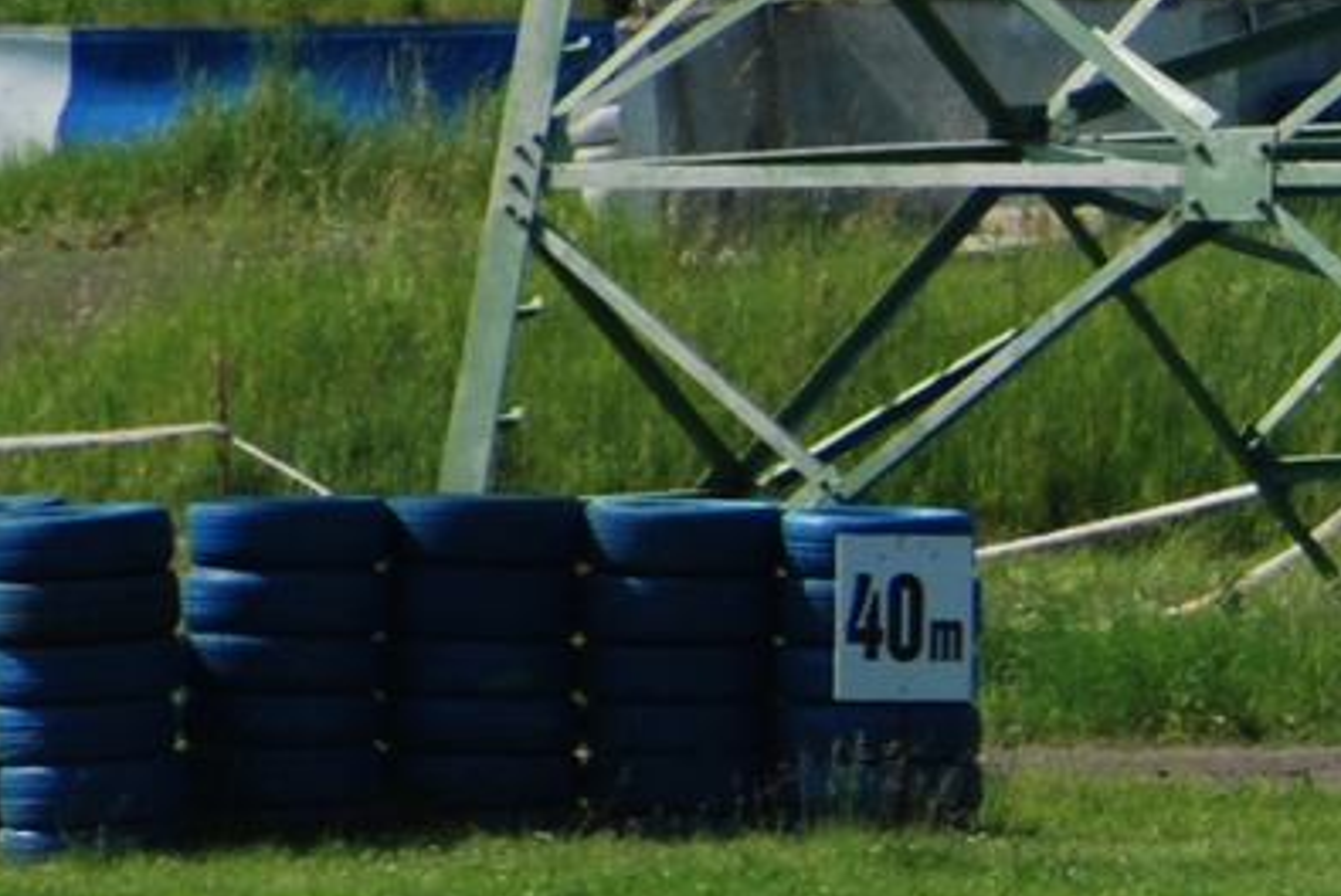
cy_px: 1183
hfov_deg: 1.0
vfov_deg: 0.7
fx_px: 73397
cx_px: 2923
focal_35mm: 1969
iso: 200
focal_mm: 270
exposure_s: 1/800
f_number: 5.6
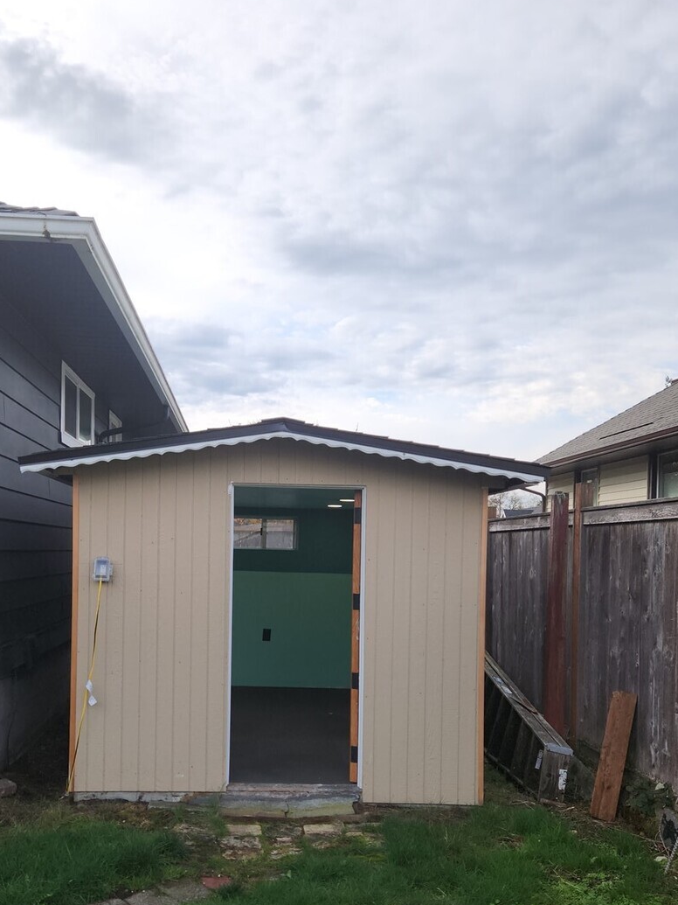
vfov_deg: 56.3
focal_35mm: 32
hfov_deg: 43.6
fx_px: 836
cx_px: 231
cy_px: 553
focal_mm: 5.4
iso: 20
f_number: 1.8
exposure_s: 1/845
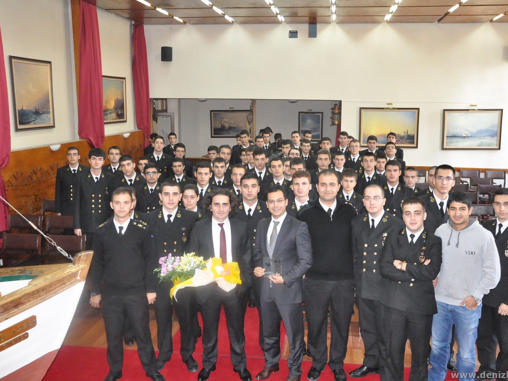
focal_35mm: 36
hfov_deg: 51.3
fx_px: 528
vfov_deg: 39.7
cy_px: 190
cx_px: 271
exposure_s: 1/60
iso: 3200
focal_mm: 22
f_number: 5.6
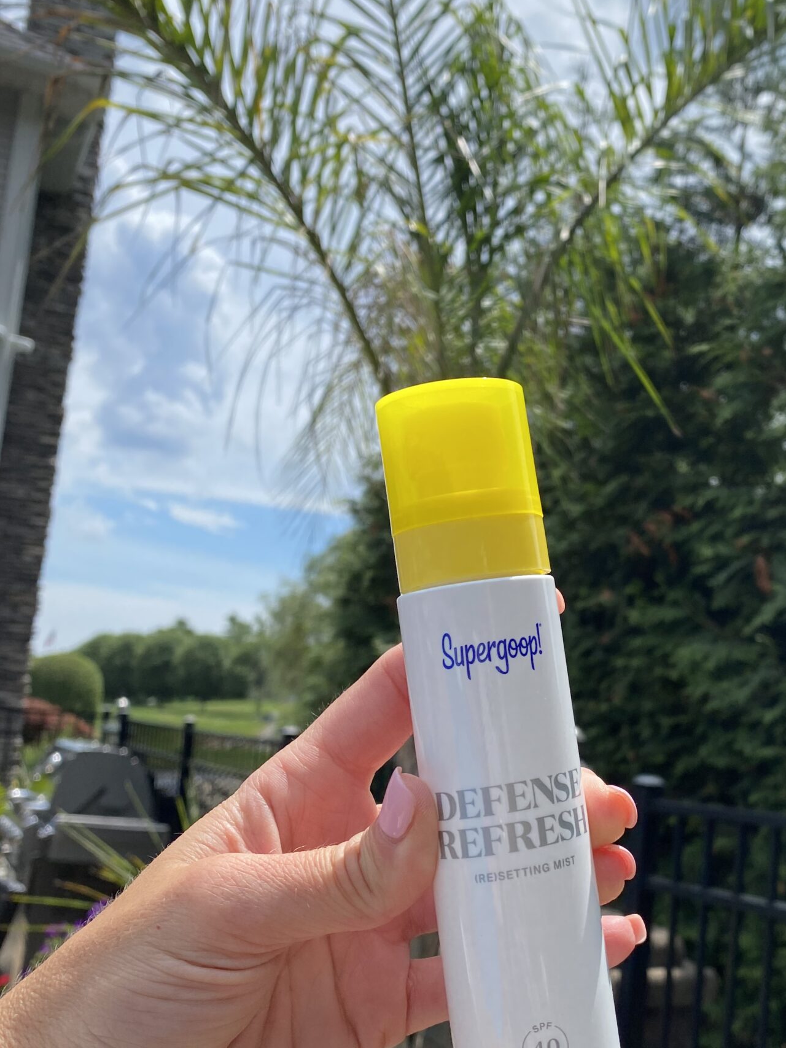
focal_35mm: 39
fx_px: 1181
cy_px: 567
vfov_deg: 47.8
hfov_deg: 36.1
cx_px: 569
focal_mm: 4.25
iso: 32
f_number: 1.8
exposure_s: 1/2967
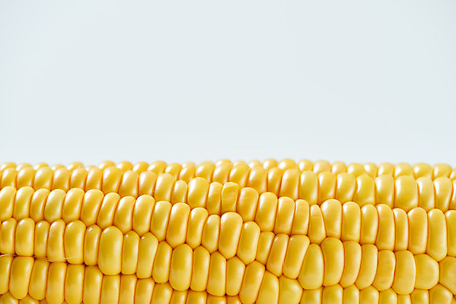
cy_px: 152
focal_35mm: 105
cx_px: 228
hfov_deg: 19.4
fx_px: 1331
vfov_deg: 13.1
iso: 100
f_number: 8
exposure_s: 1/125
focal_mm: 105
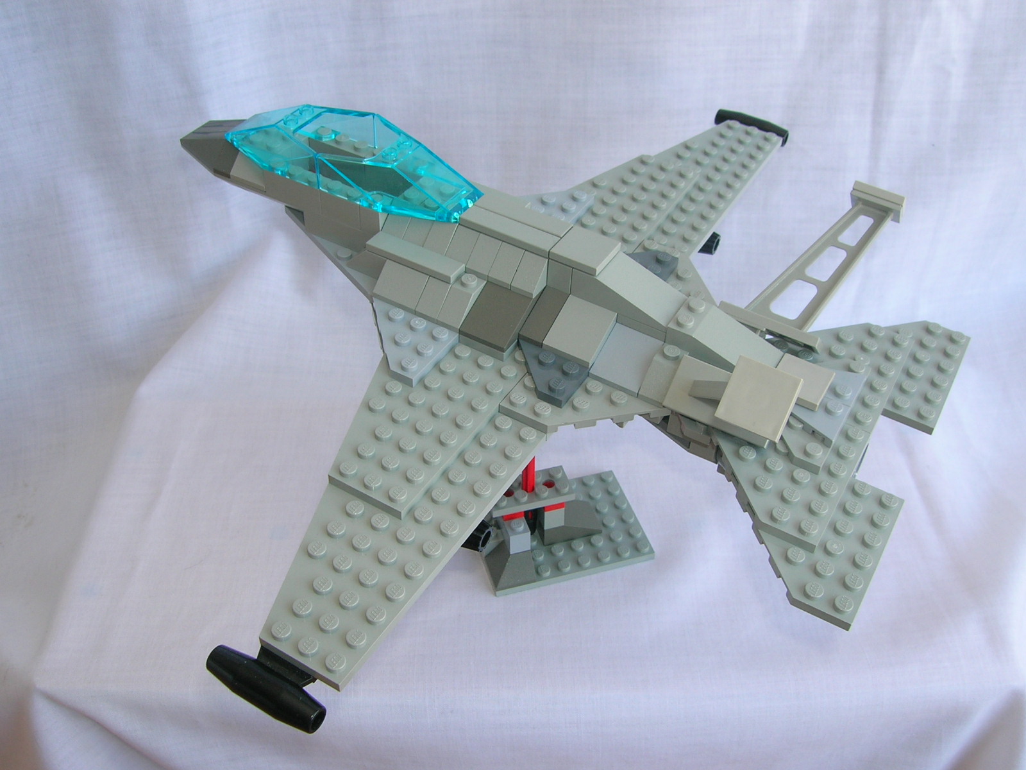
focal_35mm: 35
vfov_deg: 40.7
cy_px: 385
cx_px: 513
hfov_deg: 52.6
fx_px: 1037
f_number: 4.9
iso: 50
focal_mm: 5.8
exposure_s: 1/34.8
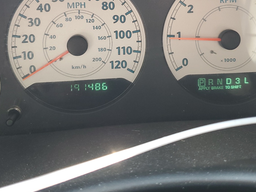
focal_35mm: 46
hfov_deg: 41.2
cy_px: 50
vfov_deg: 31.0
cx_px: 126
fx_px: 340
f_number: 1.5
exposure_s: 1/120
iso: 69
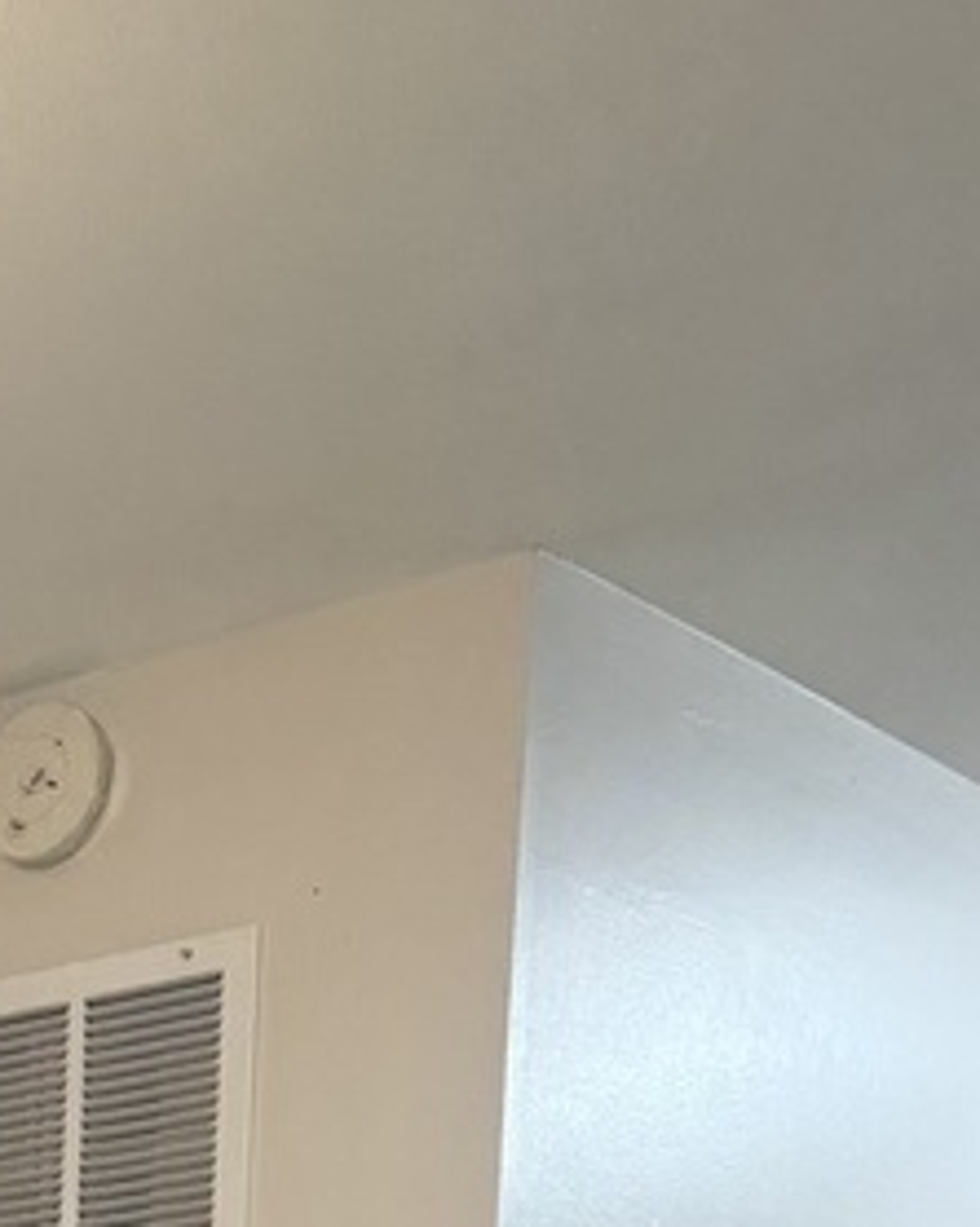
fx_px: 3303
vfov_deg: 16.8
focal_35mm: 91
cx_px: -675
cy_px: 2308
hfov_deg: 15.1
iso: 125
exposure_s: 1/60
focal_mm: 6.76
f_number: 1.78
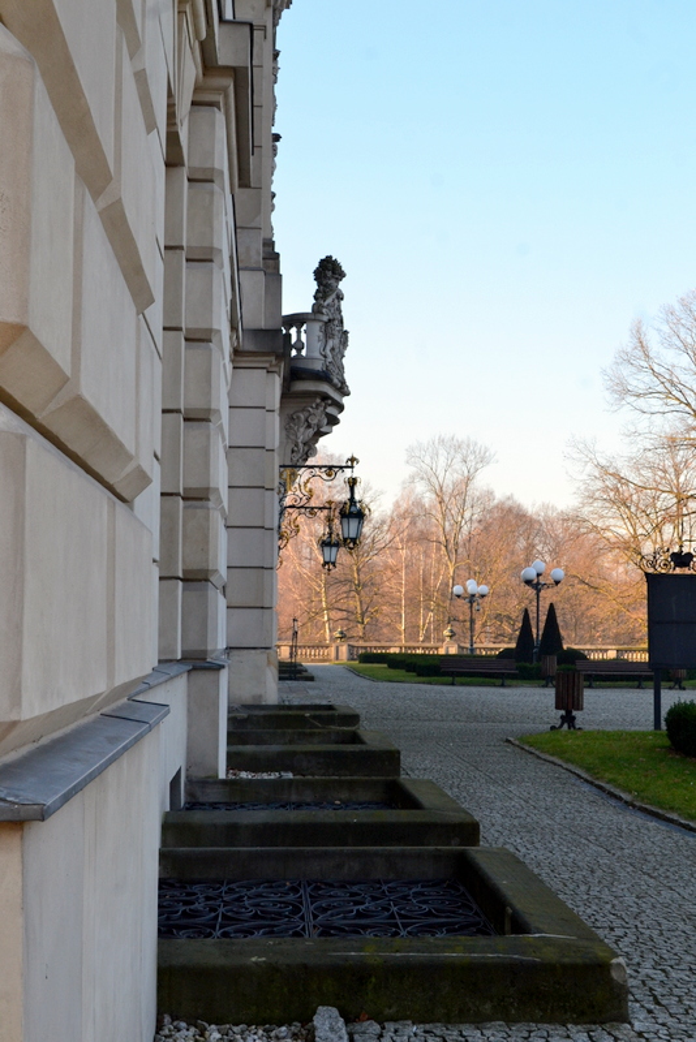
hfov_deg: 26.5
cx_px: 348
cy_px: 521
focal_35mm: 51
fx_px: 1478
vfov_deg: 38.9
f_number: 10
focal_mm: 34
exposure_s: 1/160
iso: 400
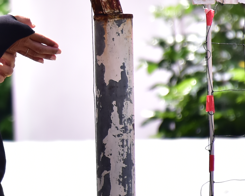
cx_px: -38
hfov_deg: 2.4
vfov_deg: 1.9
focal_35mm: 797
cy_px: 5
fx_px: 5779
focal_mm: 140
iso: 400
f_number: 5.6
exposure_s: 1/800
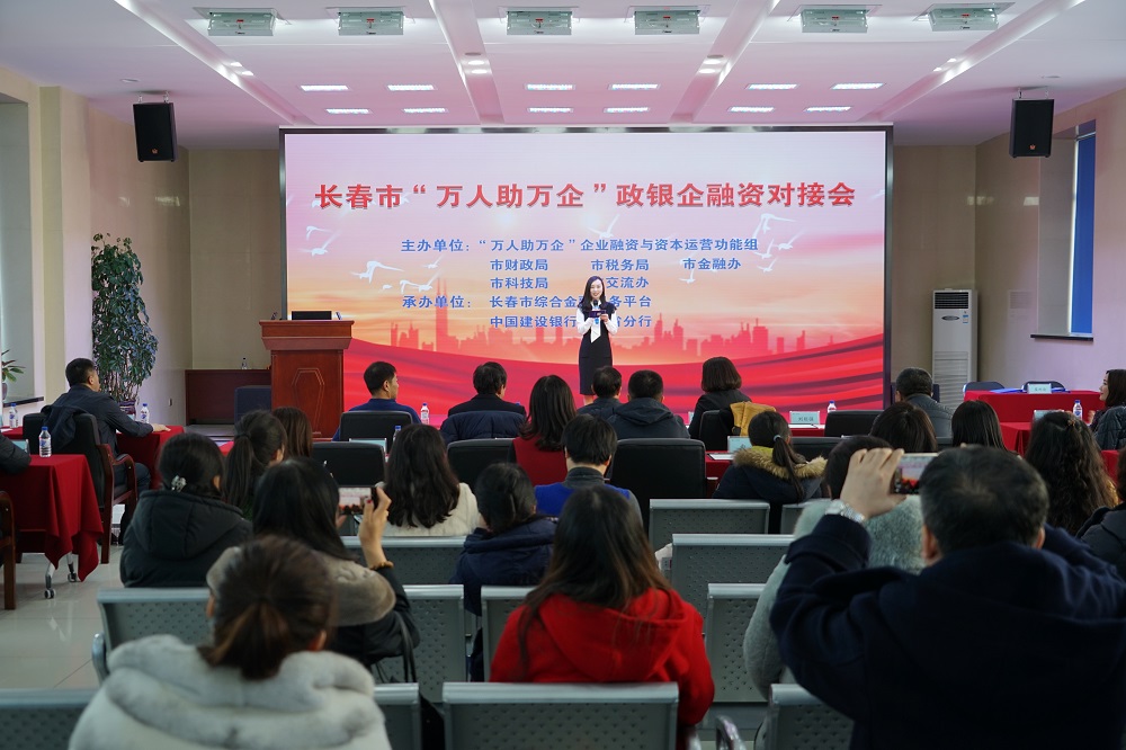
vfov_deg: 32.6
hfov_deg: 47.4
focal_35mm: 41
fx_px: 1282
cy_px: 375
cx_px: 563
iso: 320
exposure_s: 1/60
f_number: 4.5
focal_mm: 41
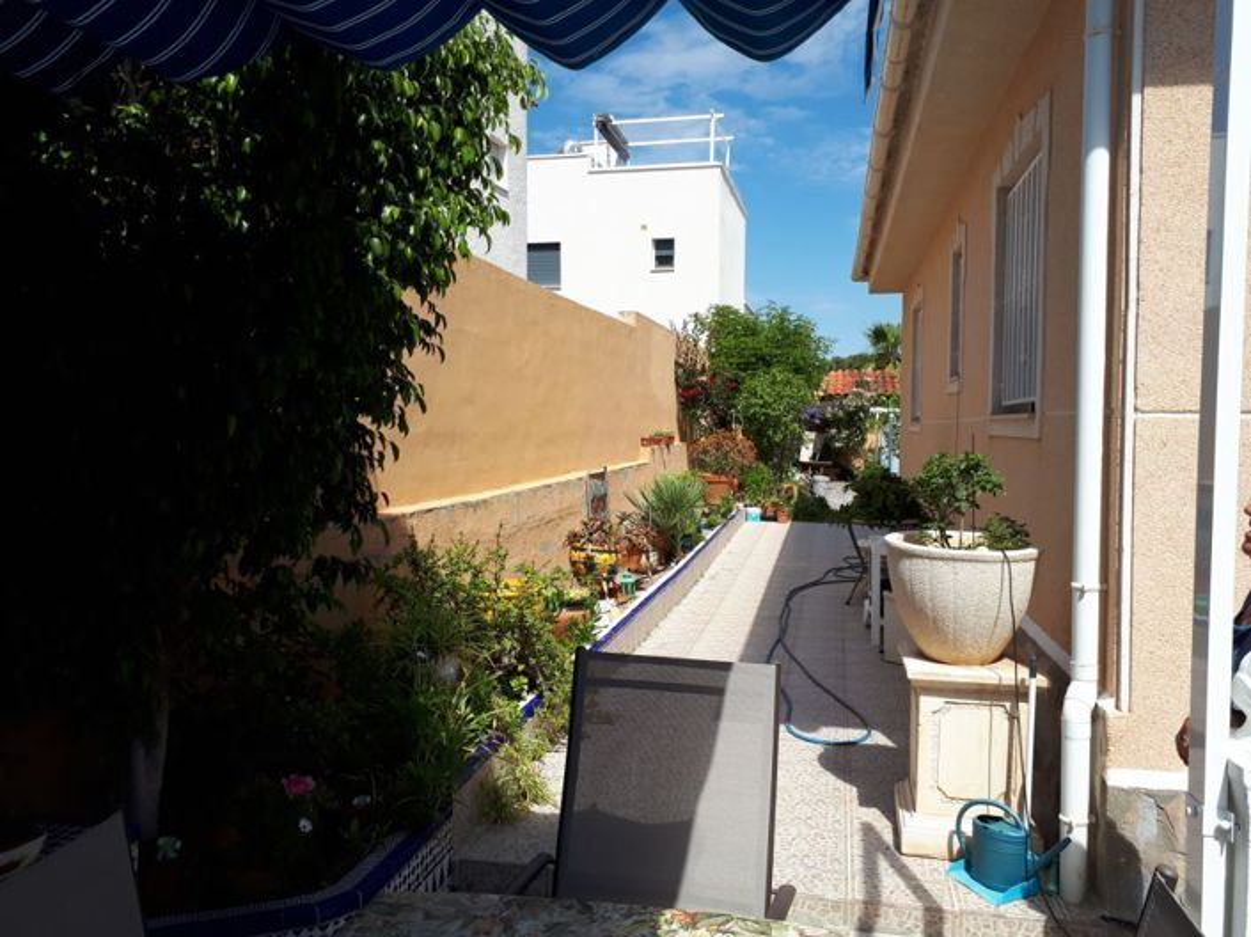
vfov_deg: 51.3
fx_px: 975
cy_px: 468
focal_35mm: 27
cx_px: 626
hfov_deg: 65.3
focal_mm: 3.6
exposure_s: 1/1431
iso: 40
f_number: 1.9
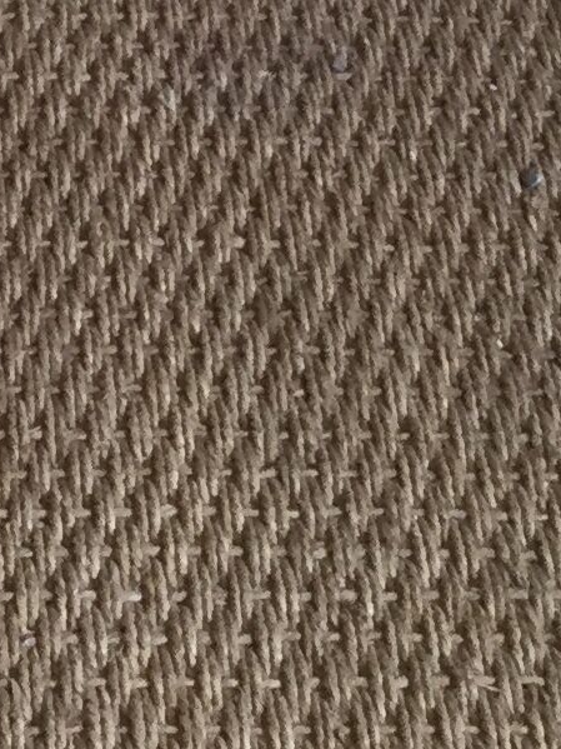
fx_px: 3653
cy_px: -802
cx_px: -126
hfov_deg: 8.7
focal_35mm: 169
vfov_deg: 10.6
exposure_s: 1/33
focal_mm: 3.3
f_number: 2.4
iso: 32
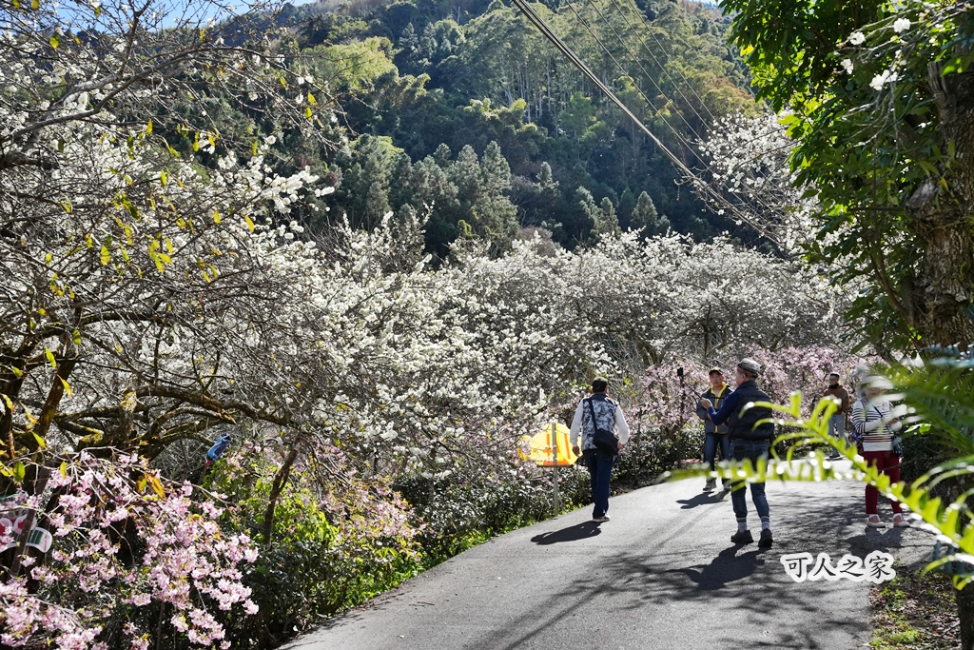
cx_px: 487
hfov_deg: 41.4
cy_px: 325
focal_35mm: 48
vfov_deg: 28.3
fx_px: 1288
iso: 1600
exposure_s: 1/4000
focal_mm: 47.6
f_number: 6.3
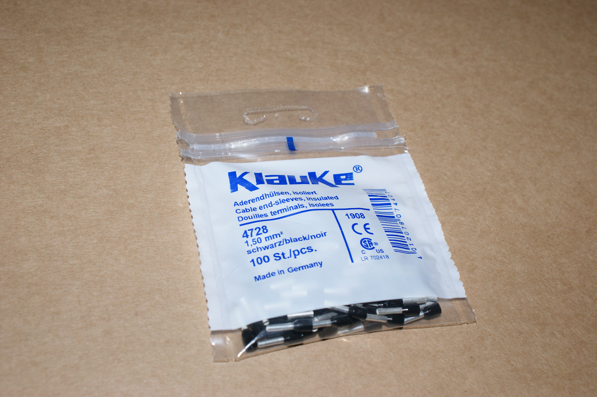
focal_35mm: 45
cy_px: 198
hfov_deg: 43.6
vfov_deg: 29.8
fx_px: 746
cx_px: 298
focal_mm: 30
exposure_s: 1/60
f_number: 6.3
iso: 400
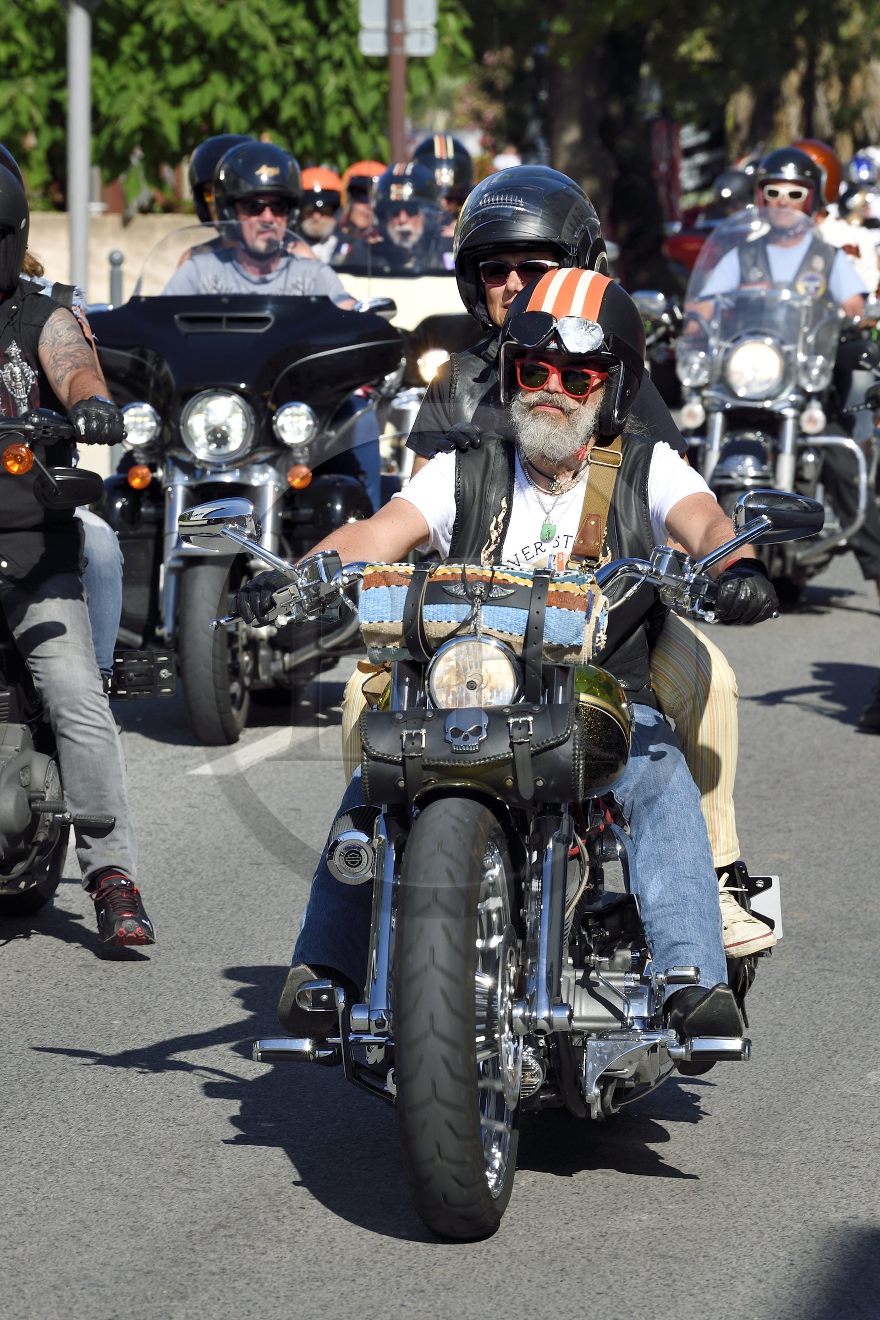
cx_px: 440
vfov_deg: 11.7
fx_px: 6416
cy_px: 660
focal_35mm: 175
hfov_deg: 7.8
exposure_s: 1/500
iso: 200
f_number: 10
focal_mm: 175
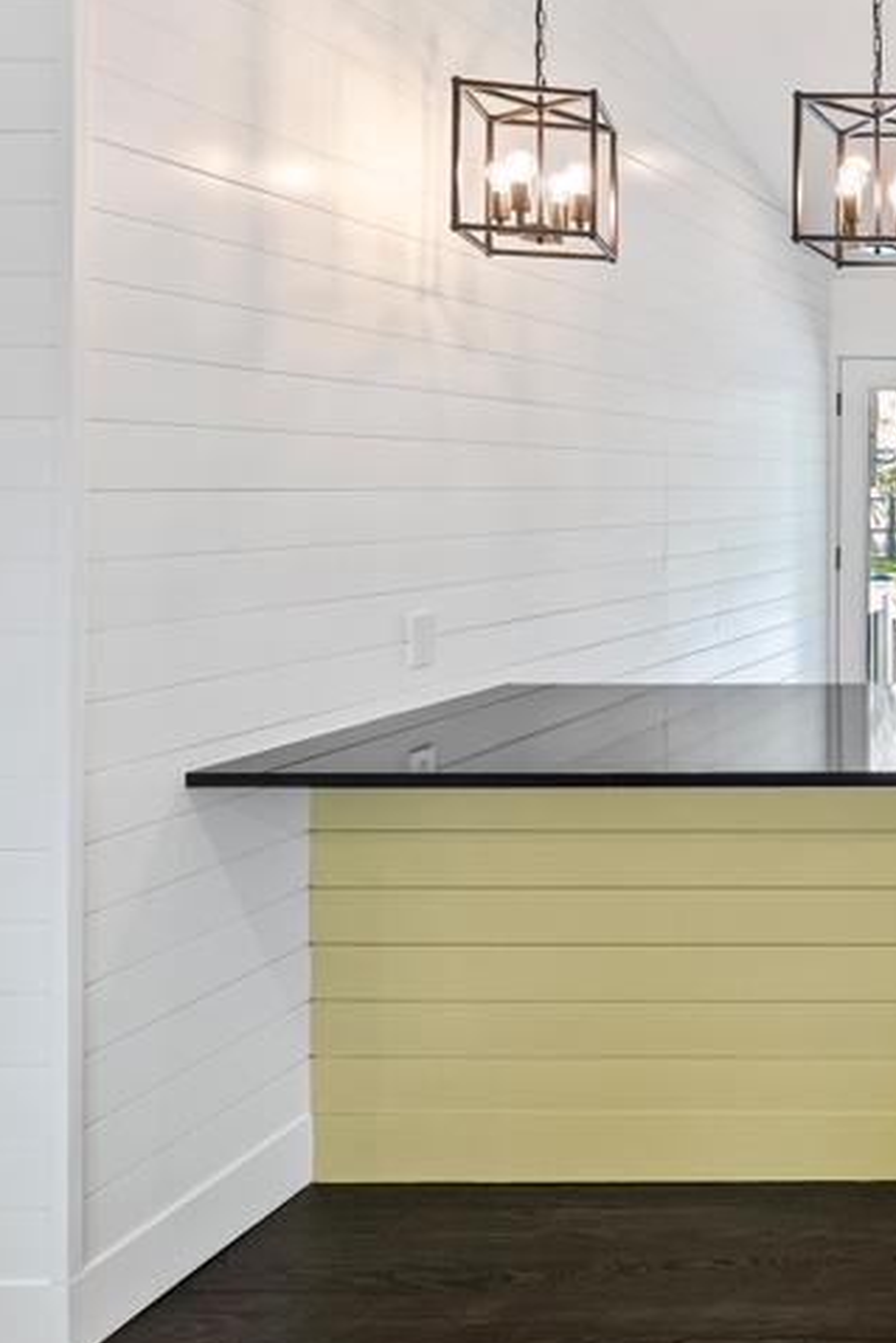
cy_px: 499
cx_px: 1230
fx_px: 1119
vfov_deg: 61.0
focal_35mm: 30
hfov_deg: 31.1
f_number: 5
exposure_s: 1/125
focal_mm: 14
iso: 1600
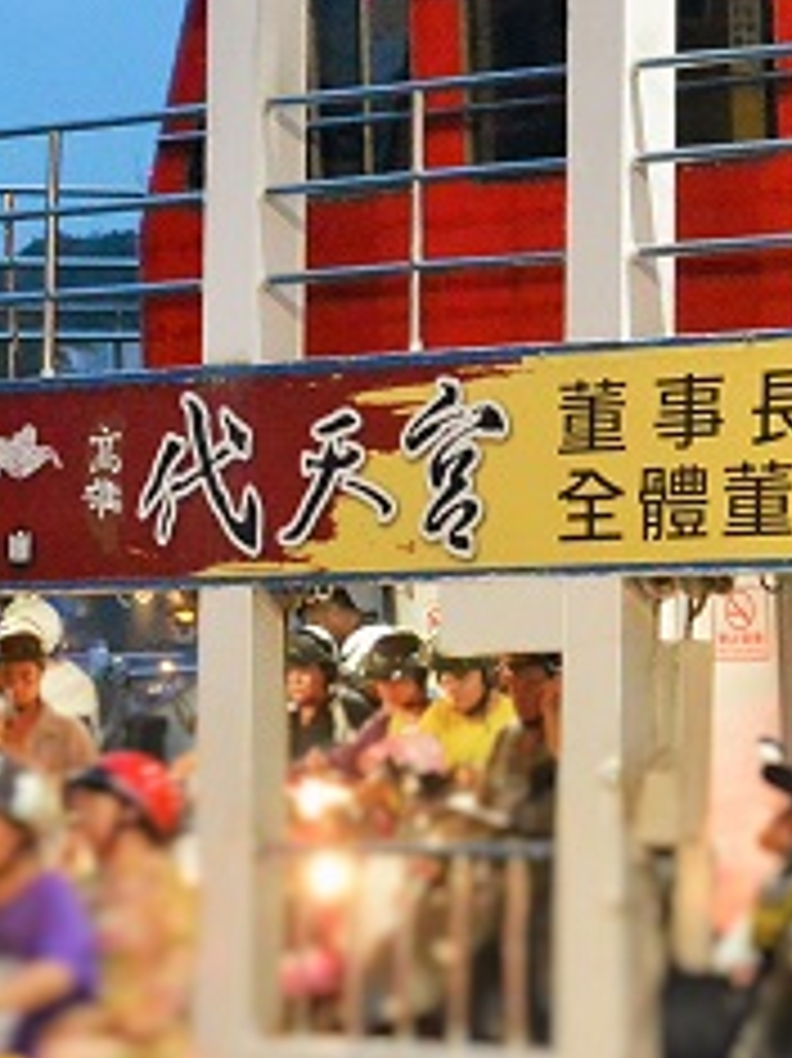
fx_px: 6076
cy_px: 745
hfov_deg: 7.5
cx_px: 382
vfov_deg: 9.9
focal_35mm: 199
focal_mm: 30
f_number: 3.8
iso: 2500
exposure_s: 1/60
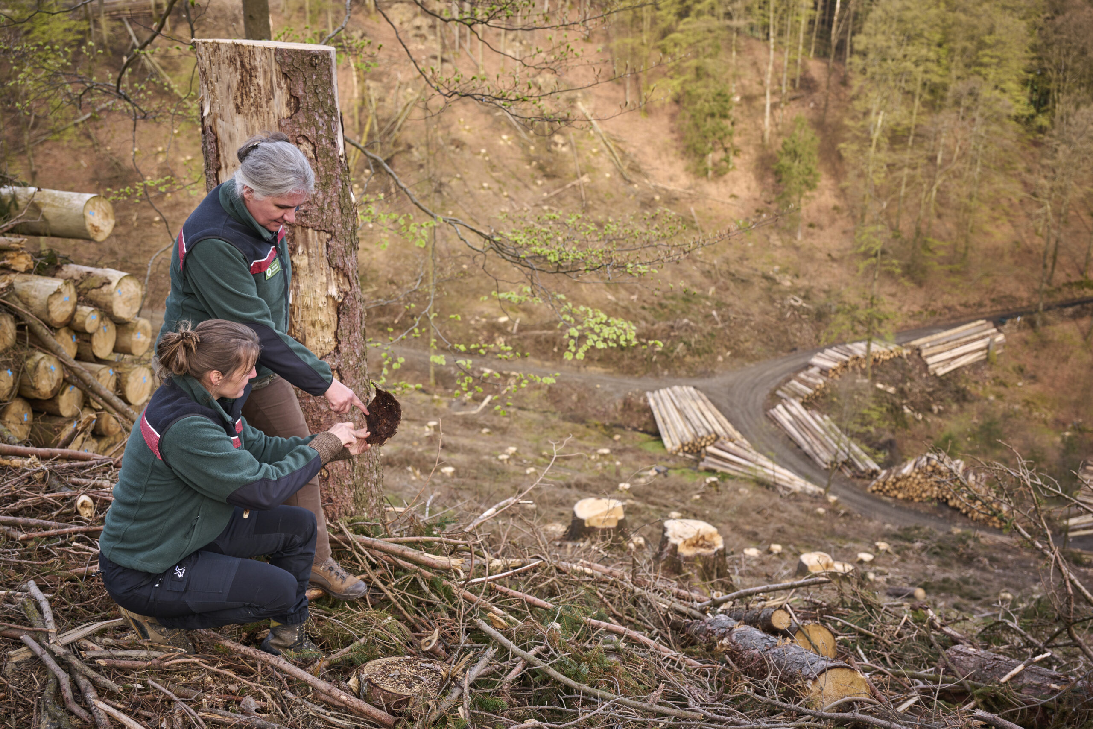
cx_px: 546
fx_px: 1047
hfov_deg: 55.1
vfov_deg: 38.4
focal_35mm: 34
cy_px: 364
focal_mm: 34.5
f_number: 4
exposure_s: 1/200
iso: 160
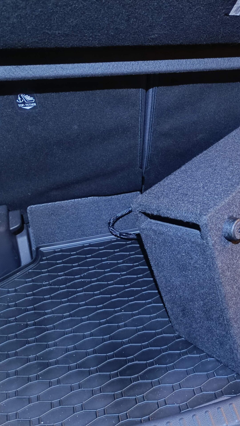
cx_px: 228
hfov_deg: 31.7
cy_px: 213
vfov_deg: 56.6
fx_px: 396
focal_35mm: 35
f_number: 1.88
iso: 1130
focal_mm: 5.59
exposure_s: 1/25
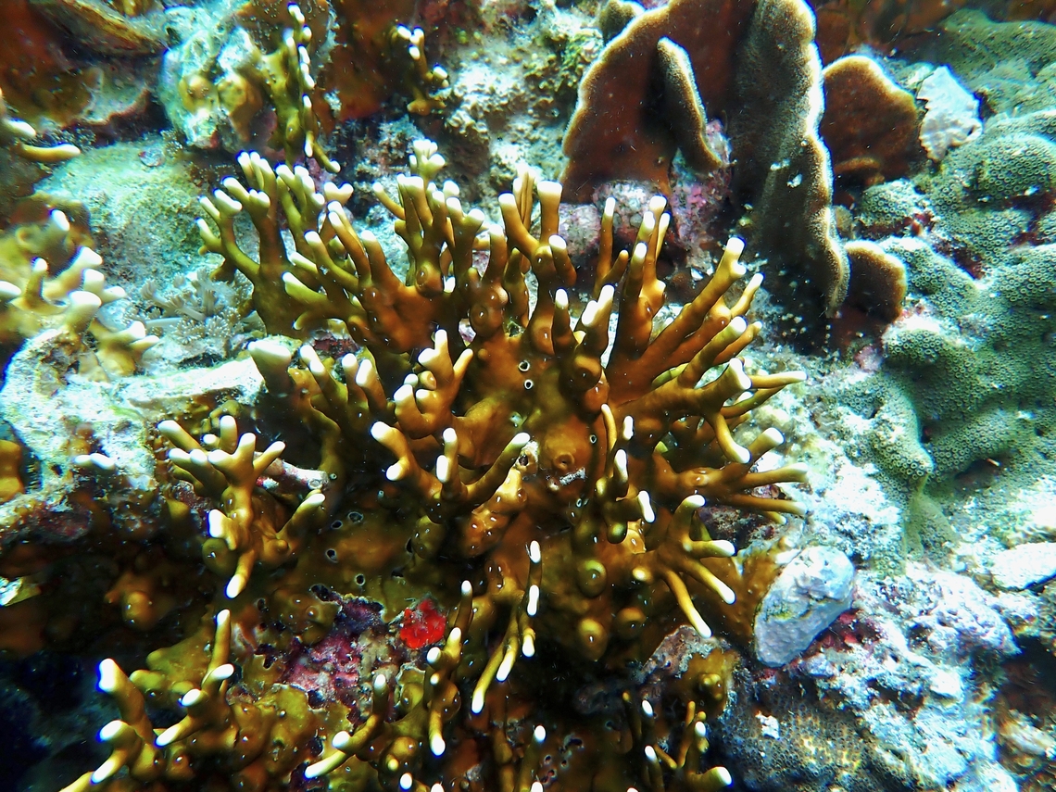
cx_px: 528
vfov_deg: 54.9
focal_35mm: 25
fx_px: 763
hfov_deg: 69.4
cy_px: 396
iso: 100
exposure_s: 1/320
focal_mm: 4.5
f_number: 2.8
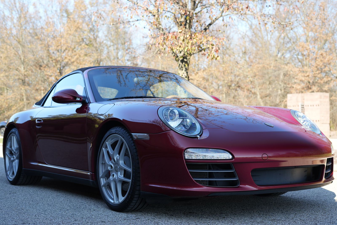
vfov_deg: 27.0
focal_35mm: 50
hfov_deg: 39.6
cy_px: 112
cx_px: 168
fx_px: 468
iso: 100
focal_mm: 50
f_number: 4.5
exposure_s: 1/80
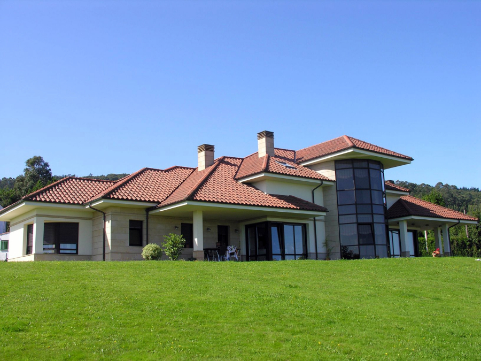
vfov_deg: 38.7
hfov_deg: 50.1
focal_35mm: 37
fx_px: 514
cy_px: 180
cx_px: 240
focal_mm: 9.5
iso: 50
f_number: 5.6
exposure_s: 1/168
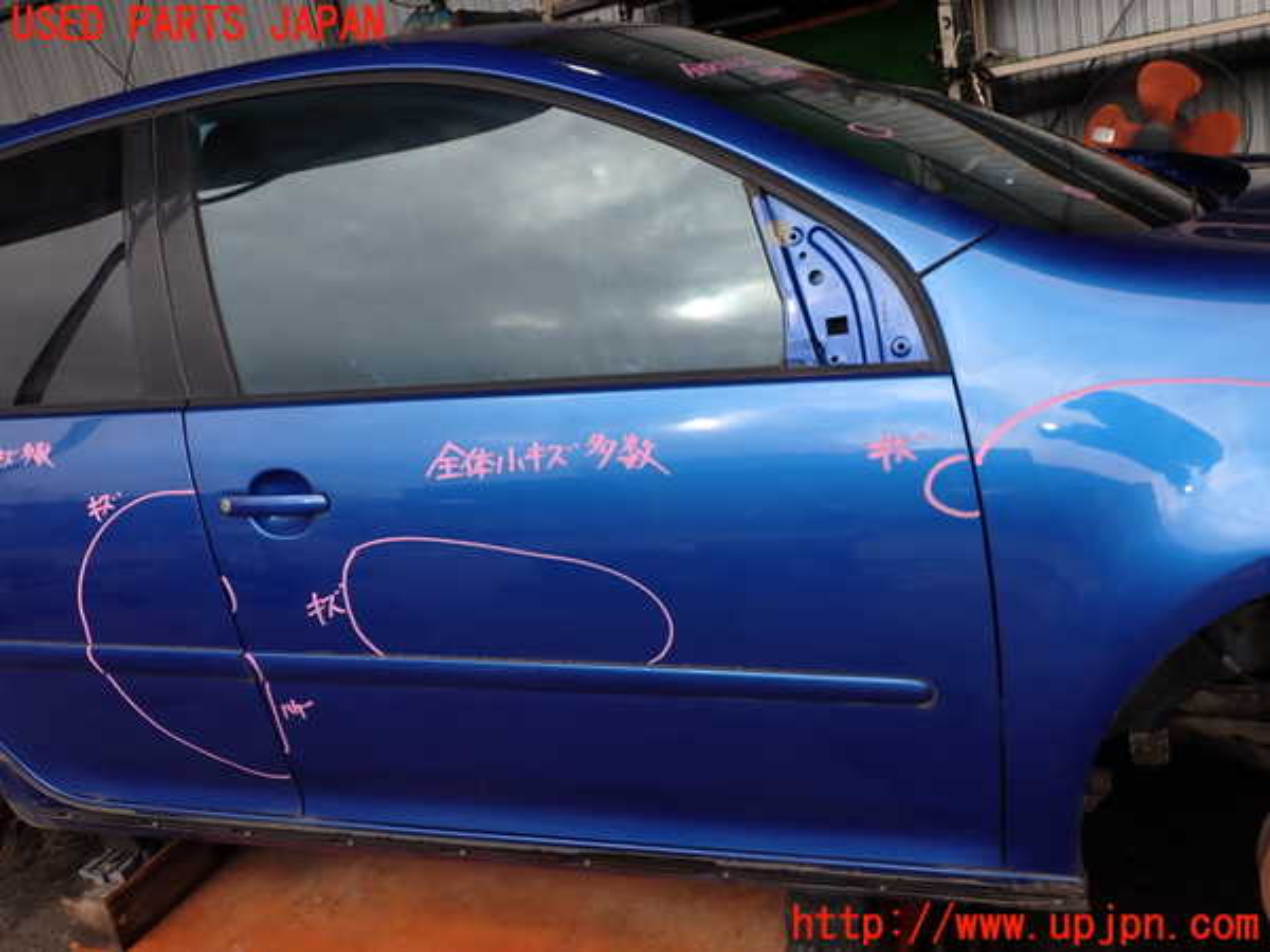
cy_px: 476
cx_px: 635
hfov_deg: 60.0
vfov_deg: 46.8
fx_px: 1101
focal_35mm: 30
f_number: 3.2
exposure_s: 1/250
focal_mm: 5.4
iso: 100
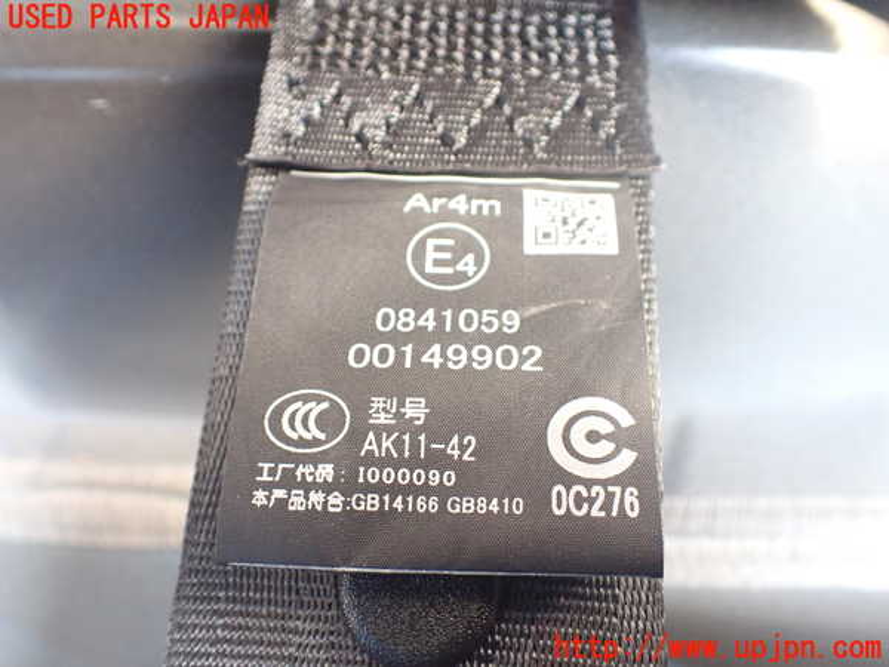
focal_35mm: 30
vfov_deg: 46.8
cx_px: 444
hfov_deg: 60.0
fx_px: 770
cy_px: 334
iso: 1000
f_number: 2.3
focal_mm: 5.4
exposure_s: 1/30
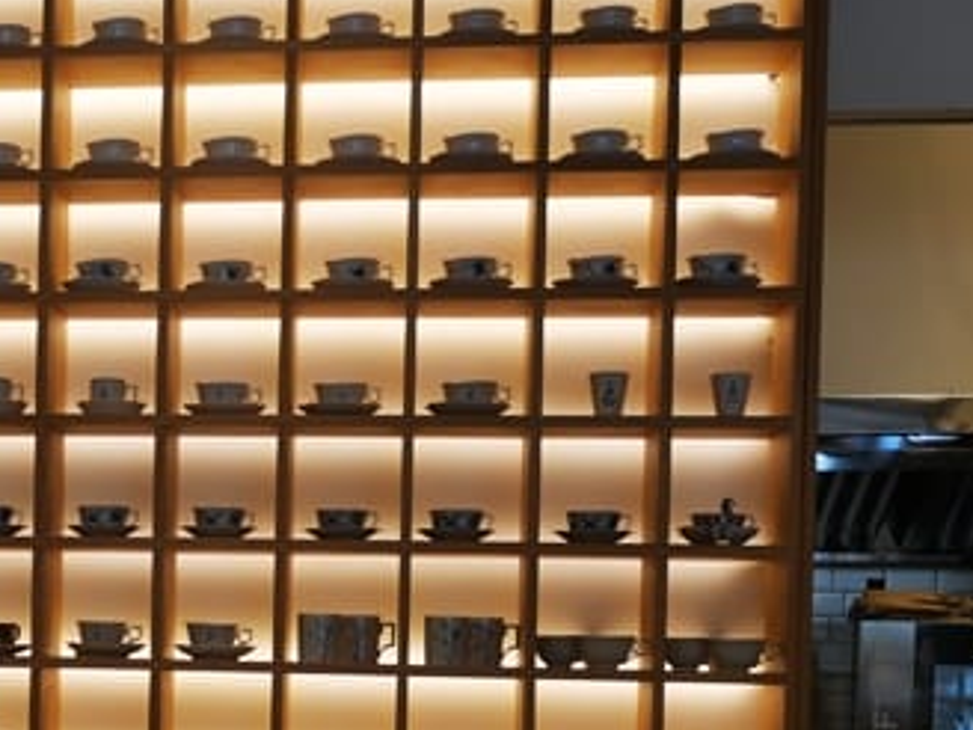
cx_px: 132
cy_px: 671
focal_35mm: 65
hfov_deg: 28.8
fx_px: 1827
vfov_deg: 22.0
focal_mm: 16
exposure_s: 1/100
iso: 200
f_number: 3.9
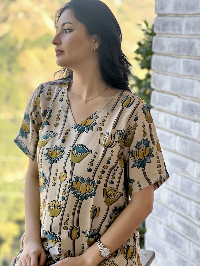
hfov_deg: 19.1
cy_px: 133
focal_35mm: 77
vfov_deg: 25.3
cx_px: 100
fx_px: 593
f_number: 2.8
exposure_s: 1/121
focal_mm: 9
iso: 64
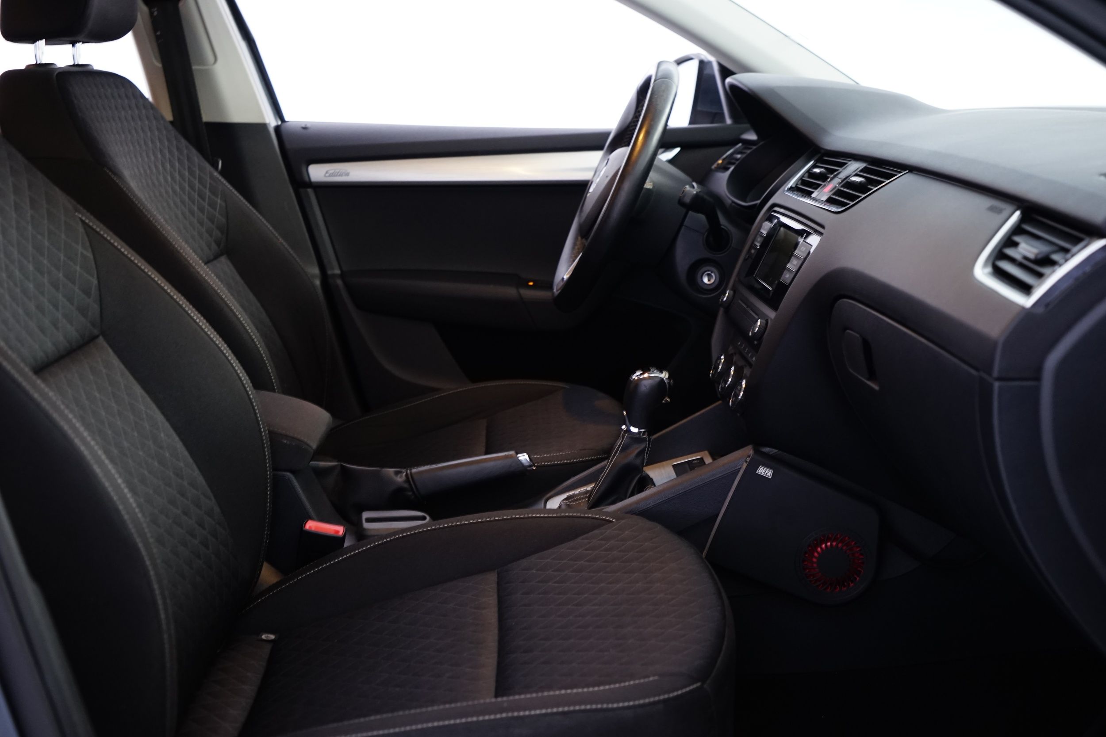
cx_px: 553
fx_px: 1290
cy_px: 368
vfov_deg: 31.9
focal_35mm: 42
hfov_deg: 46.4
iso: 1250
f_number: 5
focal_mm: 42
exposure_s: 1/8
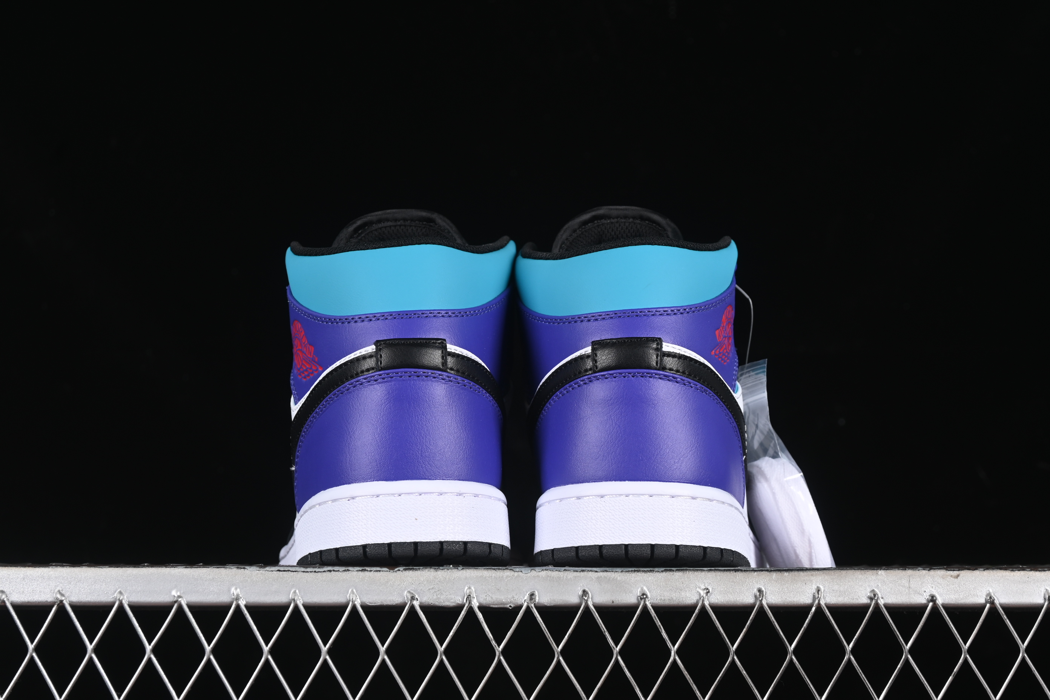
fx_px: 2187
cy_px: 350
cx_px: 525
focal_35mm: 75
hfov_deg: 27.0
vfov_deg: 18.2
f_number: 7.1
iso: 160
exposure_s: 1/60
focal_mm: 50
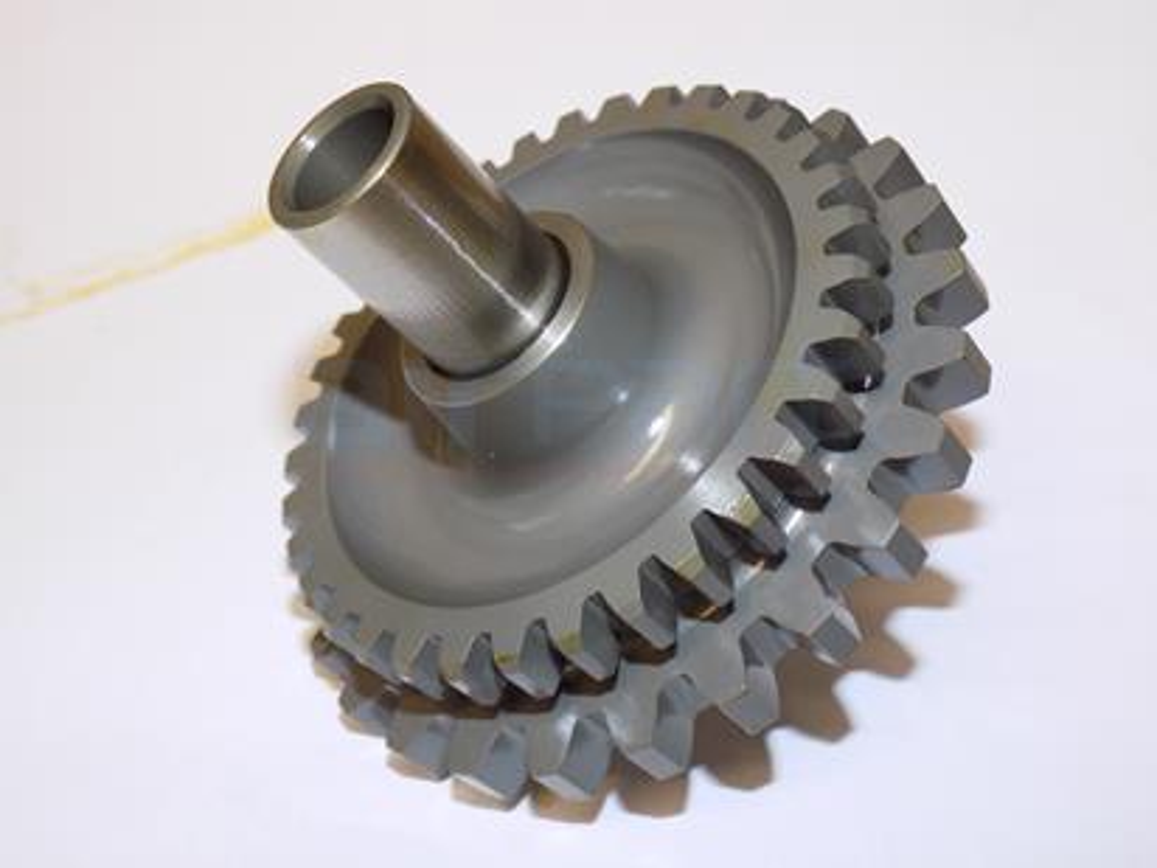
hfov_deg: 41.2
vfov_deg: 31.5
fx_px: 1537
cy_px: 434
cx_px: 578
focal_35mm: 46
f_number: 3.7
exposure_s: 1/30
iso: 125
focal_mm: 8.1
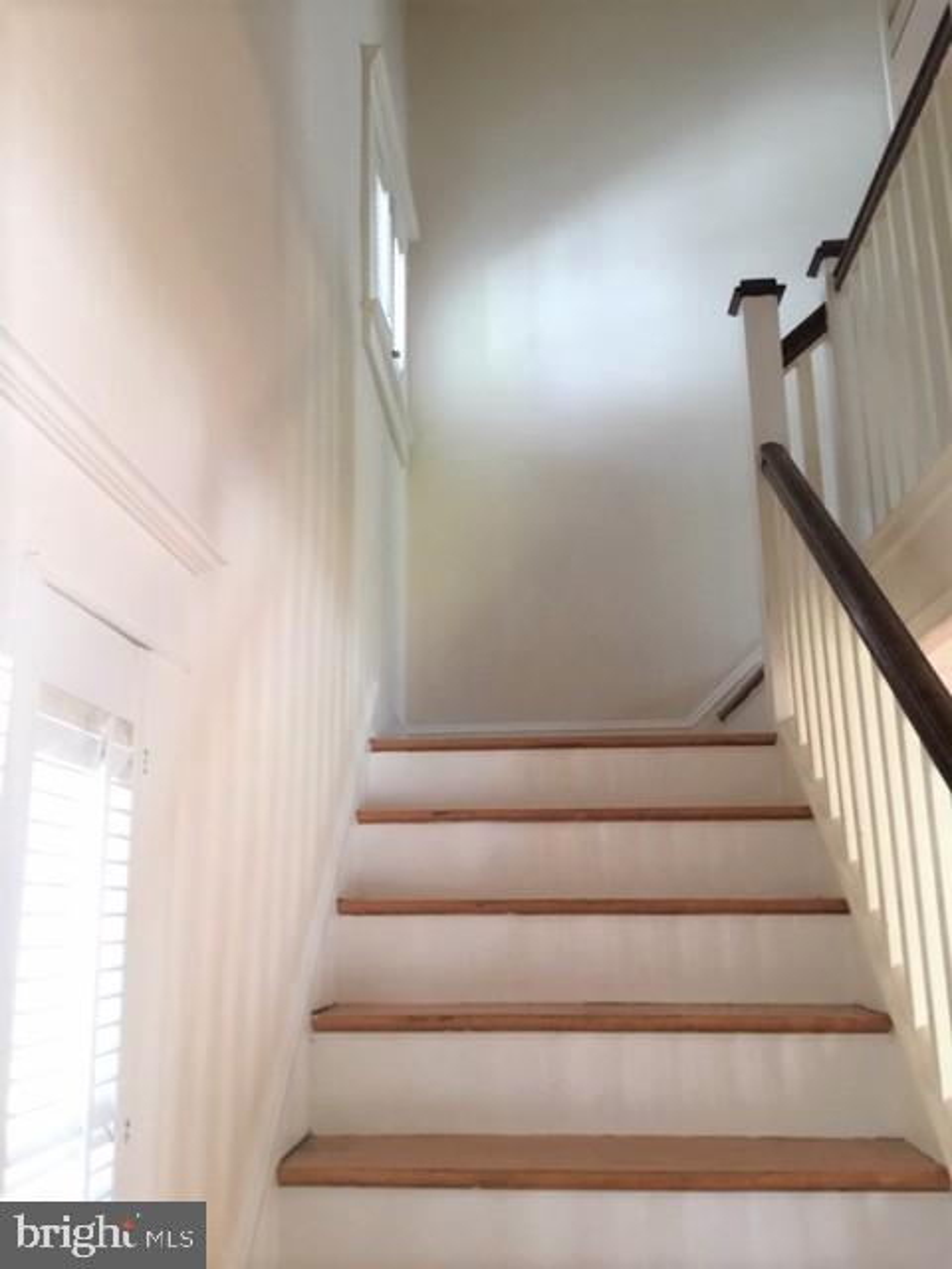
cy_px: 634
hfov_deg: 45.4
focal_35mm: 31
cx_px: 476
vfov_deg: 58.4
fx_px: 1137
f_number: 2.4
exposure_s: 1/33
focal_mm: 3.3
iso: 125
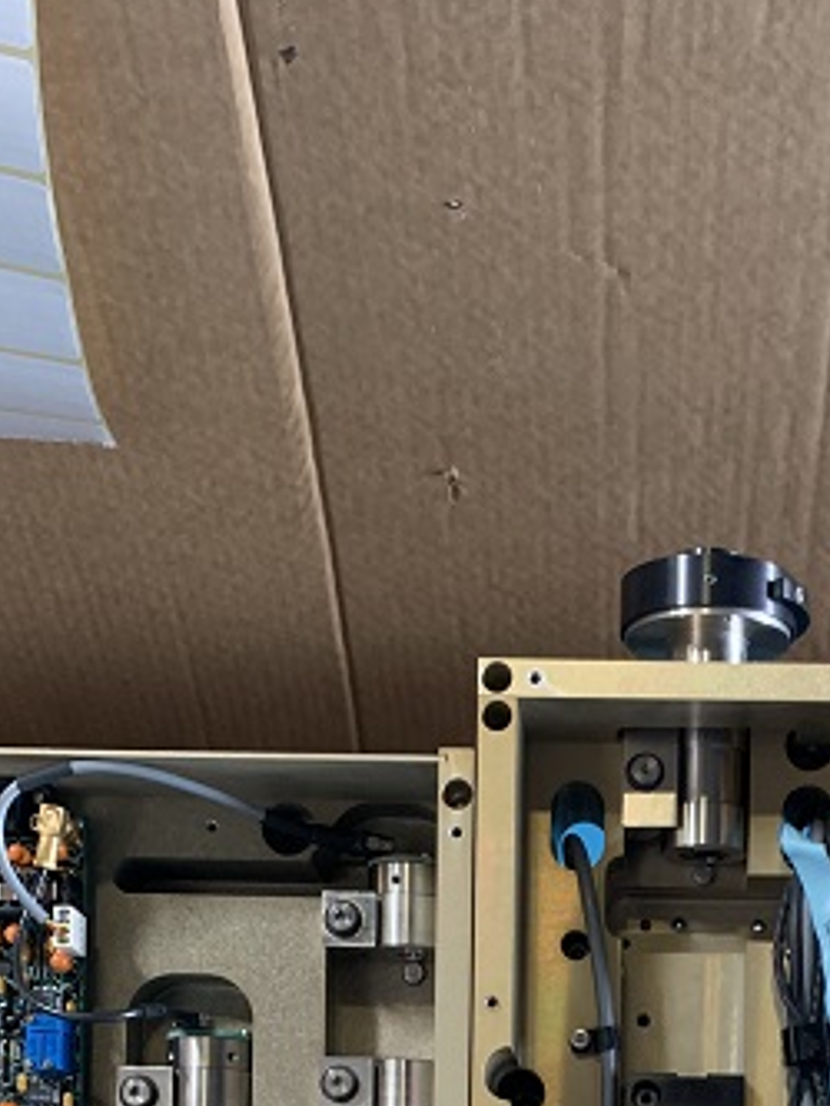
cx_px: 666
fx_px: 2013
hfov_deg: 23.0
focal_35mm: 63
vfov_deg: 27.4
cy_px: 1294
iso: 160
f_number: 1.8
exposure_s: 1/60
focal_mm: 4.25
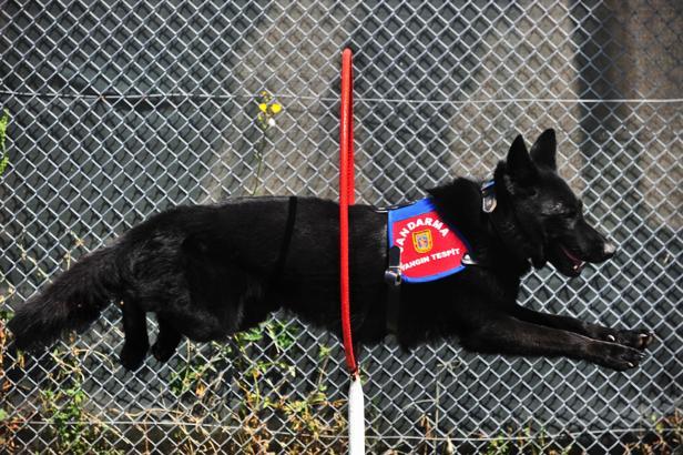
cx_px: 342
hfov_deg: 10.3
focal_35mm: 200
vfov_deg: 6.9
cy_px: 228
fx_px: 3792
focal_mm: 200
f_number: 4.5
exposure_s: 1/1600
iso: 200
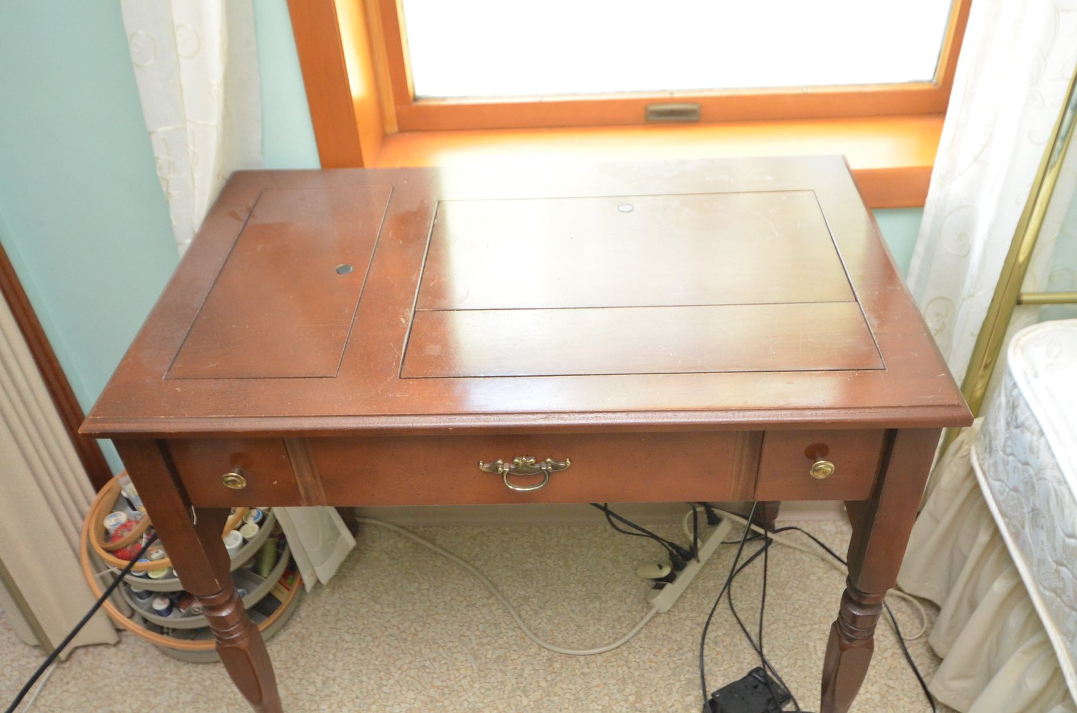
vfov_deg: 43.4
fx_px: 896
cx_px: 538
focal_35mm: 30
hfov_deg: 62.0
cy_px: 356
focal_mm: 20
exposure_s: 1/60
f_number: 4.5
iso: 2500
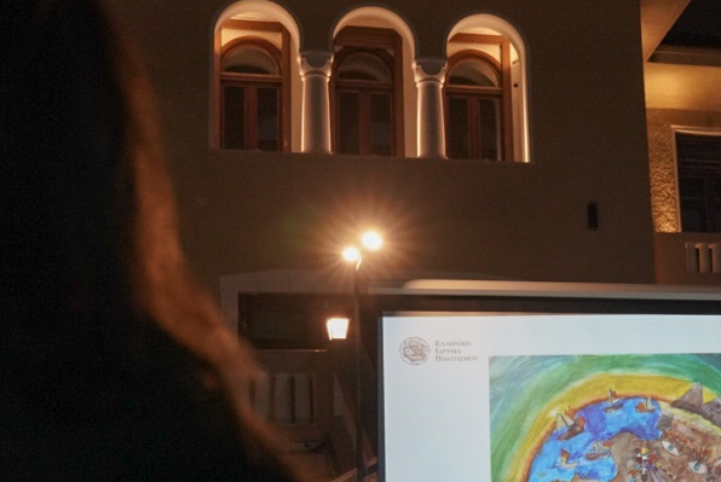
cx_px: 705
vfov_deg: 16.3
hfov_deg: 23.3
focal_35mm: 84
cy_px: 298
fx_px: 1684
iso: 3200
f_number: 4
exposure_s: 1/200
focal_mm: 31
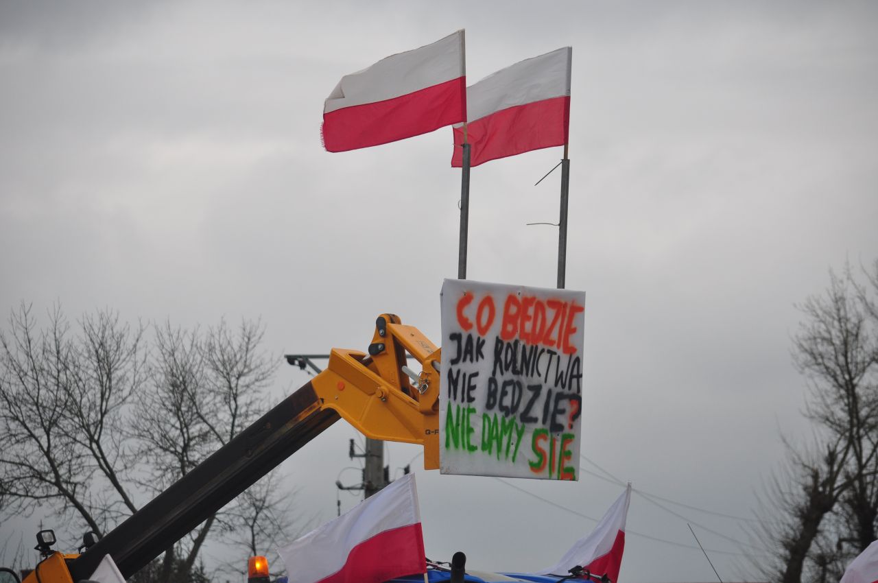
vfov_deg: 6.5
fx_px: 5115
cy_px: 292
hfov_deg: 9.8
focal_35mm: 210
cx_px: 439
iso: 400
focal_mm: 140
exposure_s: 1/1600
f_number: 5
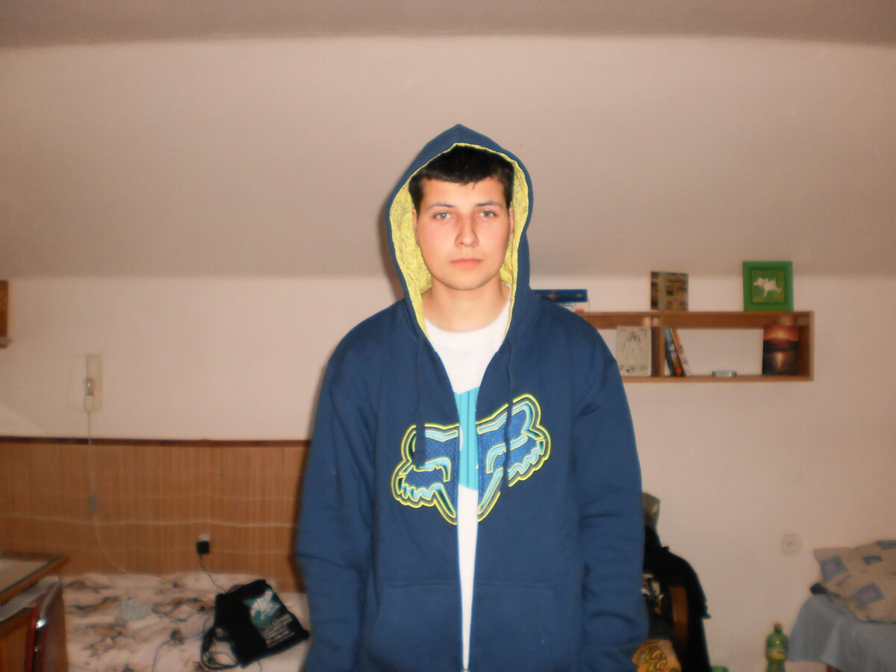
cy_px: 336
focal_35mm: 36
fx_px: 932
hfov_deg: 51.4
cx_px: 448
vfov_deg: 39.7
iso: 200
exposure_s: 1/30
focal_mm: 6.3
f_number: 3.1
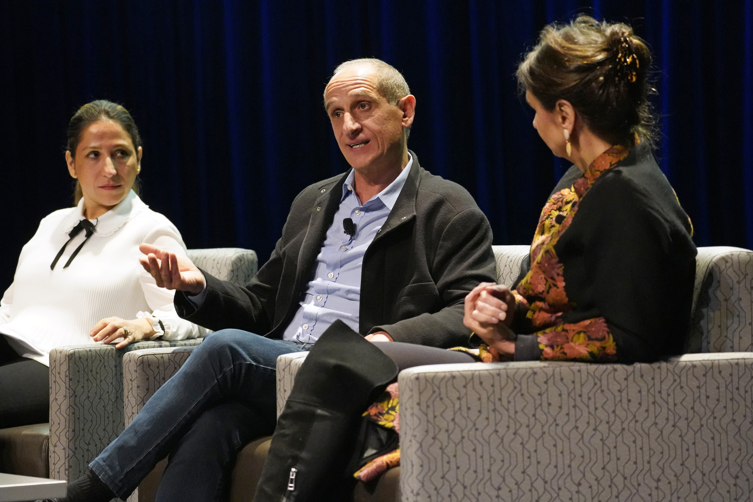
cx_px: 376
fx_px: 3263
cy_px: 251
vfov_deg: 8.8
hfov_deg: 13.2
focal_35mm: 156
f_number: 5.6
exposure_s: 1/160
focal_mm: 156
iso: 16000
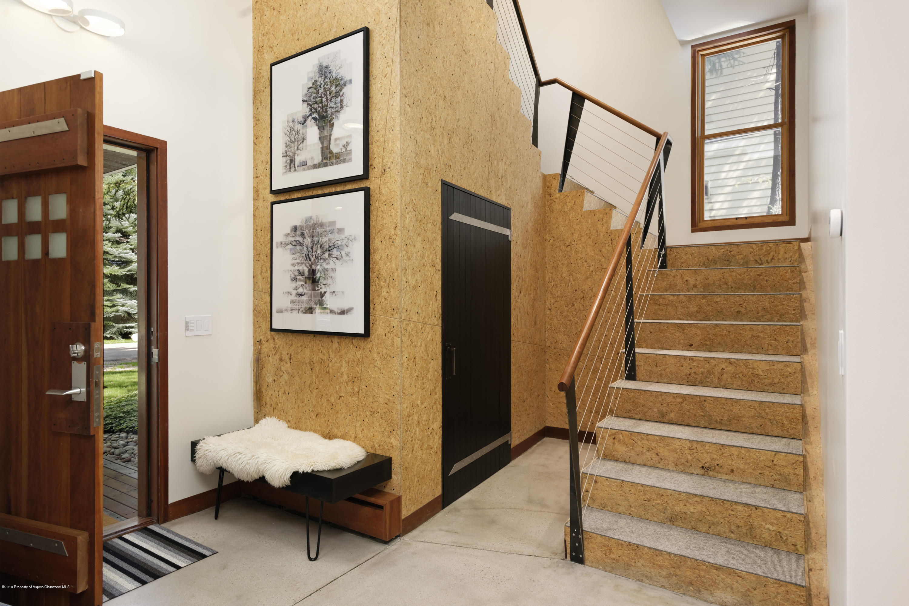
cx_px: 454
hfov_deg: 84.0
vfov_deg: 62.0
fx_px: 505
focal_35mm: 20
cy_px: 303
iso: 640
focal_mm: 20
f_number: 7.1
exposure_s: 1/200
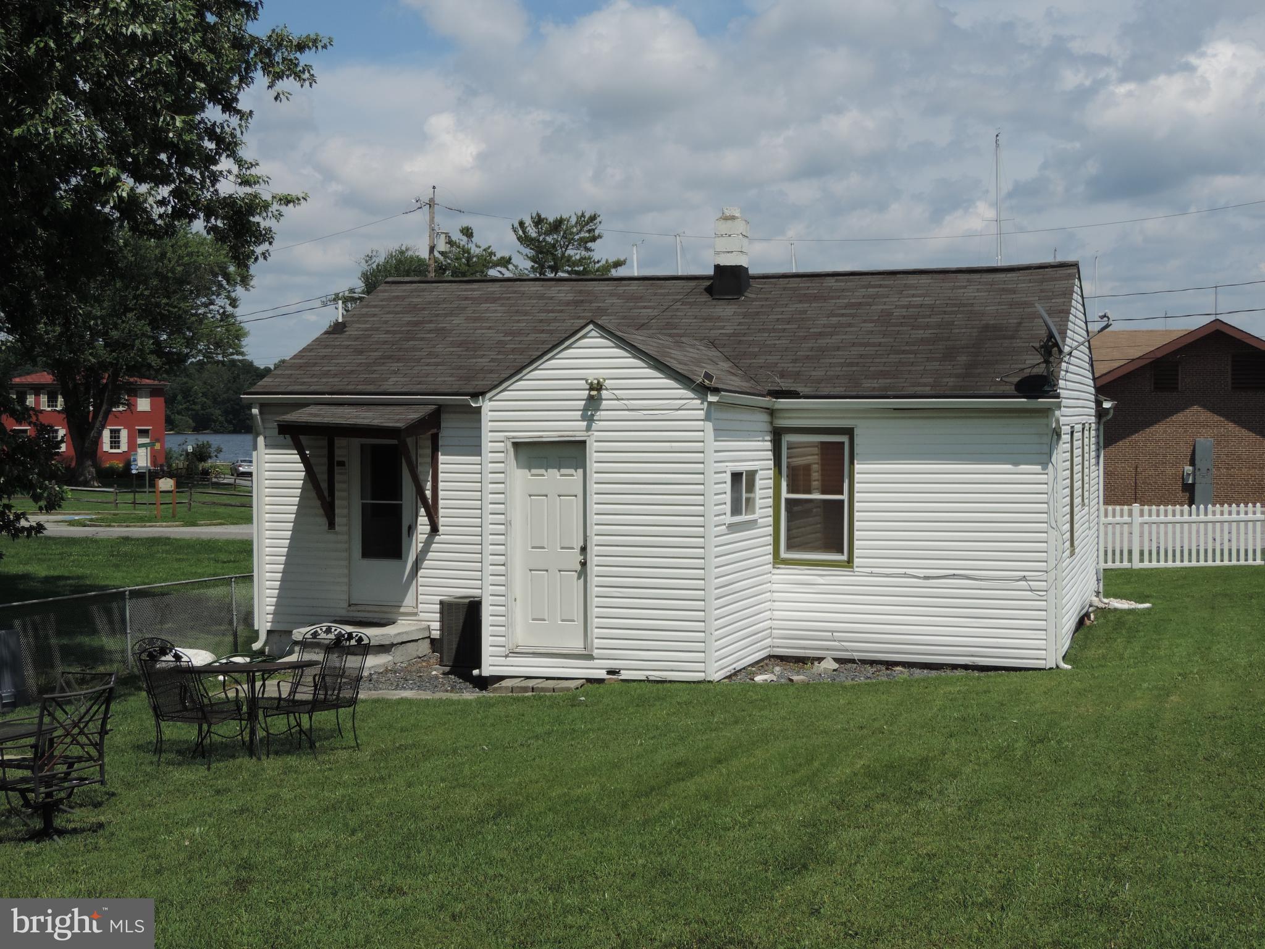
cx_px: 632
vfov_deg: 30.9
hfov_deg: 40.4
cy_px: 474
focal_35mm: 47
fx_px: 1718
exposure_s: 1/1600
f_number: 3.5
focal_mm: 8.3
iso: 80
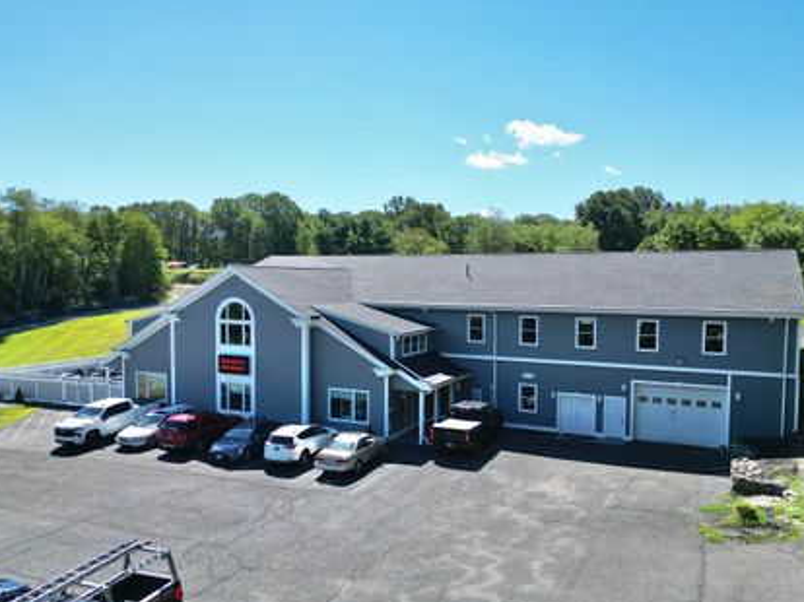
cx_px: 408
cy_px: 327
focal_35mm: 29
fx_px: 673
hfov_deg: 61.7
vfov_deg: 48.1
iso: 130
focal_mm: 6.72
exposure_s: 1/2500
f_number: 1.7
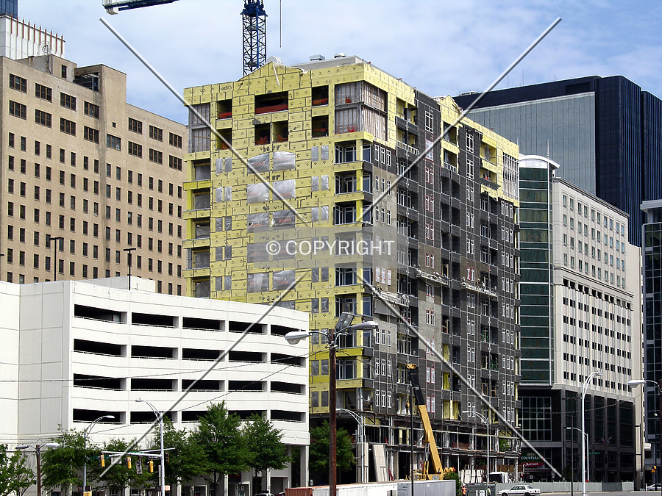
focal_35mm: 88
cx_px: 331
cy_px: 248
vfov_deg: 16.8
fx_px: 1683
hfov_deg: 22.3
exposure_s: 1/286
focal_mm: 22.3
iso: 50
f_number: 7
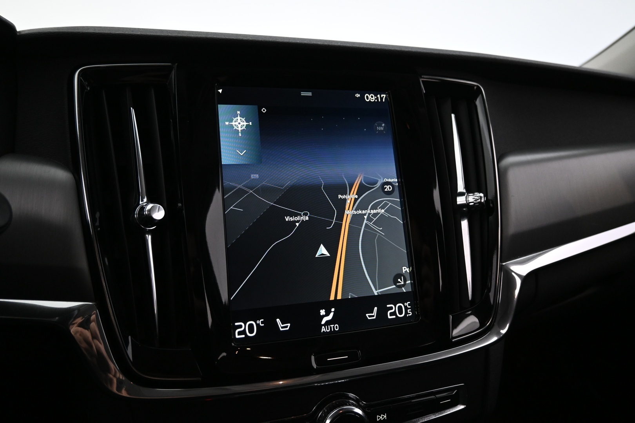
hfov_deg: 68.9
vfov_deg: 49.1
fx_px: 463
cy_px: 212
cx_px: 318
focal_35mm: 26
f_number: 3.5
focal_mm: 17.5
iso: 1600
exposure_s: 1/30
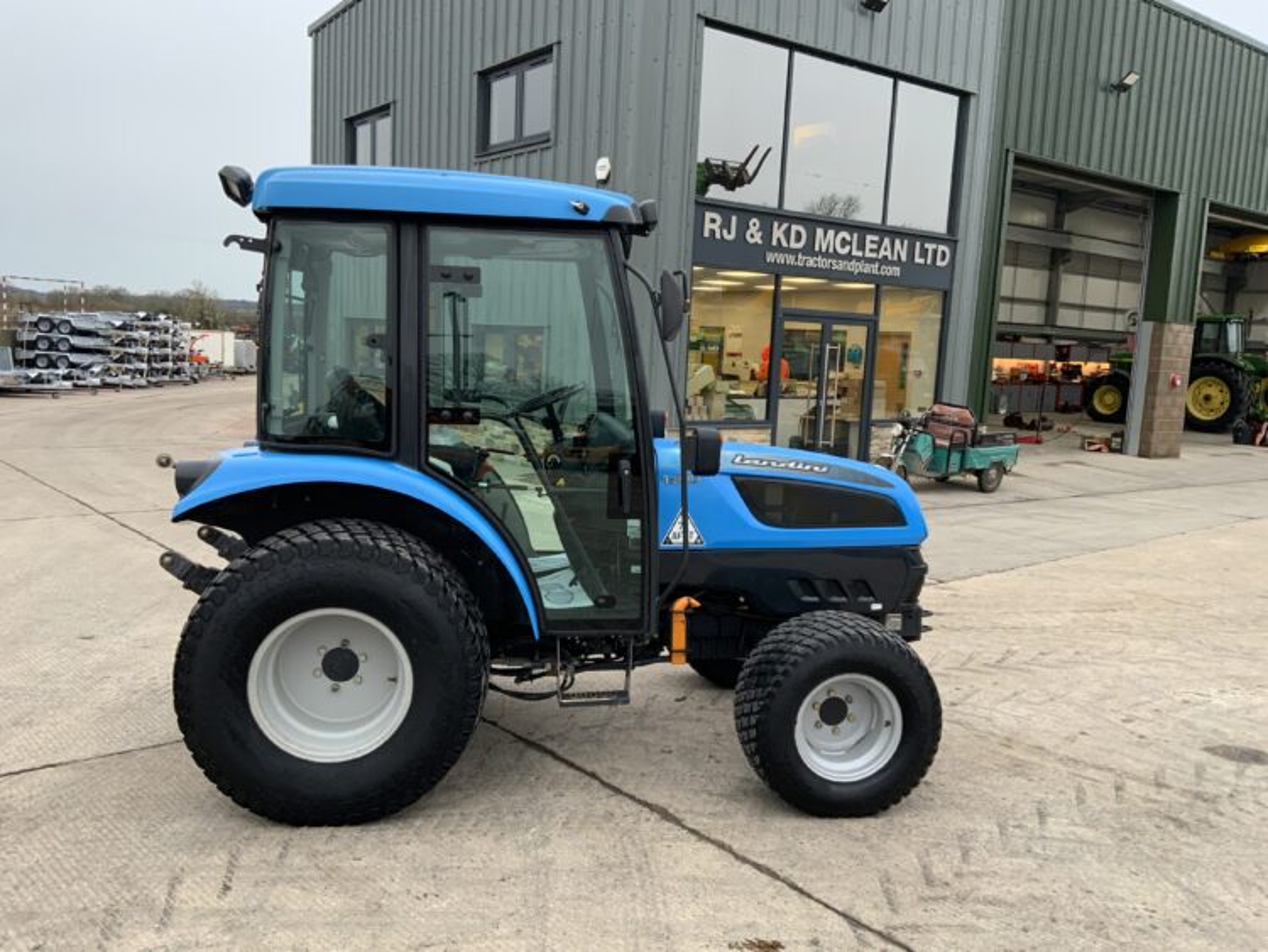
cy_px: 476
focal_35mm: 29
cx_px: 634
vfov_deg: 48.3
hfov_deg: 61.6
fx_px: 1063
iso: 50
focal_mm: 3
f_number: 1.8
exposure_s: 1/122
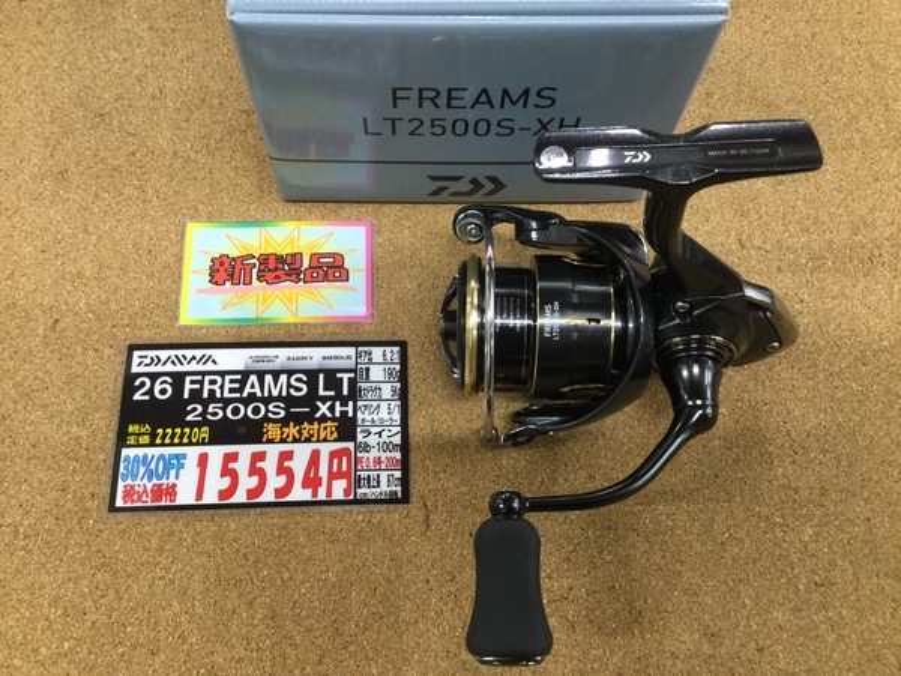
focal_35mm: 31
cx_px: 450
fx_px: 807
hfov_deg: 58.4
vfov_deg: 45.4
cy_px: 338
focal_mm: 3.3
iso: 50
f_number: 2.4
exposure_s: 1/30
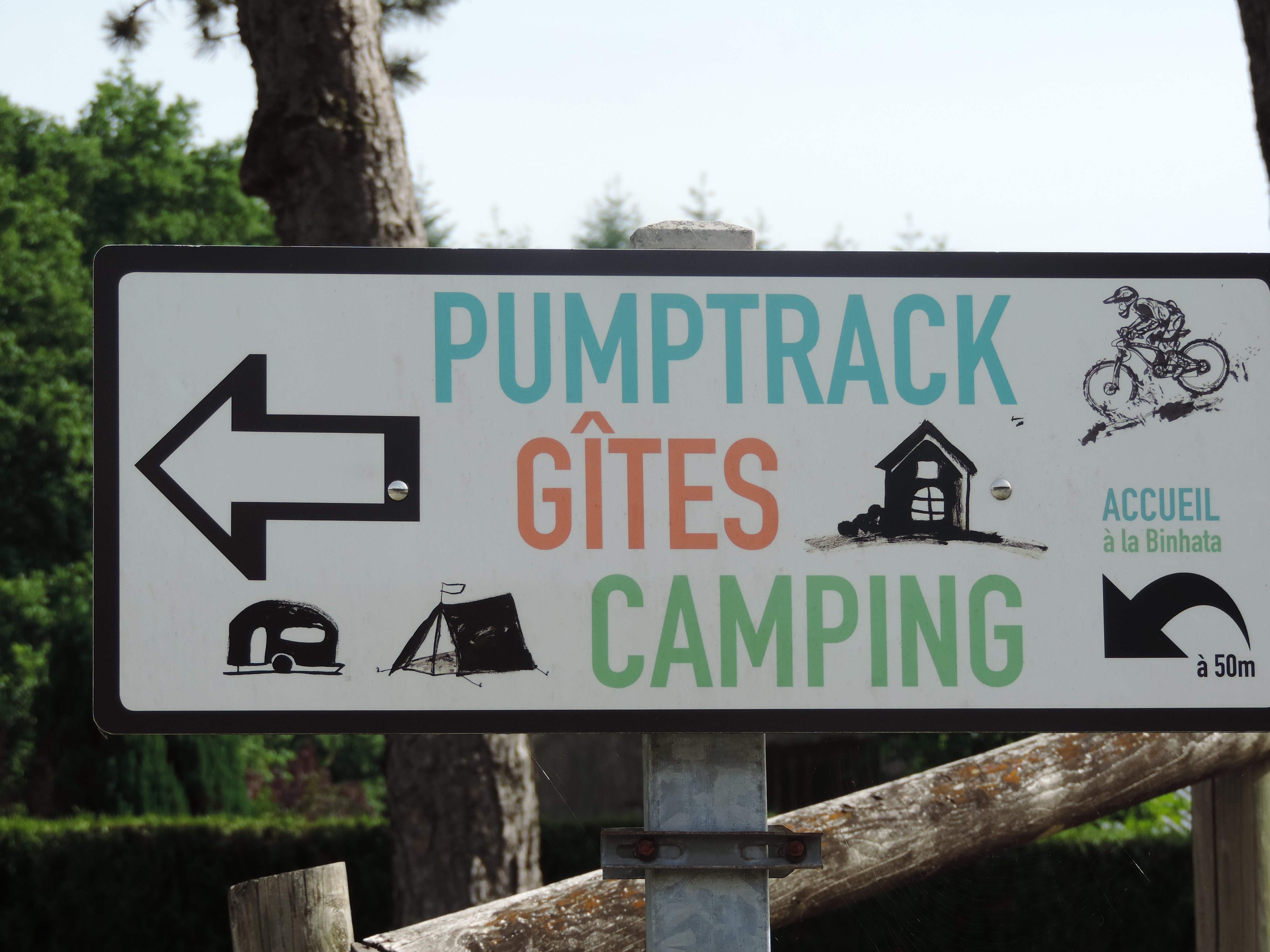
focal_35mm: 155
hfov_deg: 12.7
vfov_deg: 9.6
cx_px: 635
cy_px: 476
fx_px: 5687
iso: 80
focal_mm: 27.6
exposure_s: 1/320
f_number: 4.4
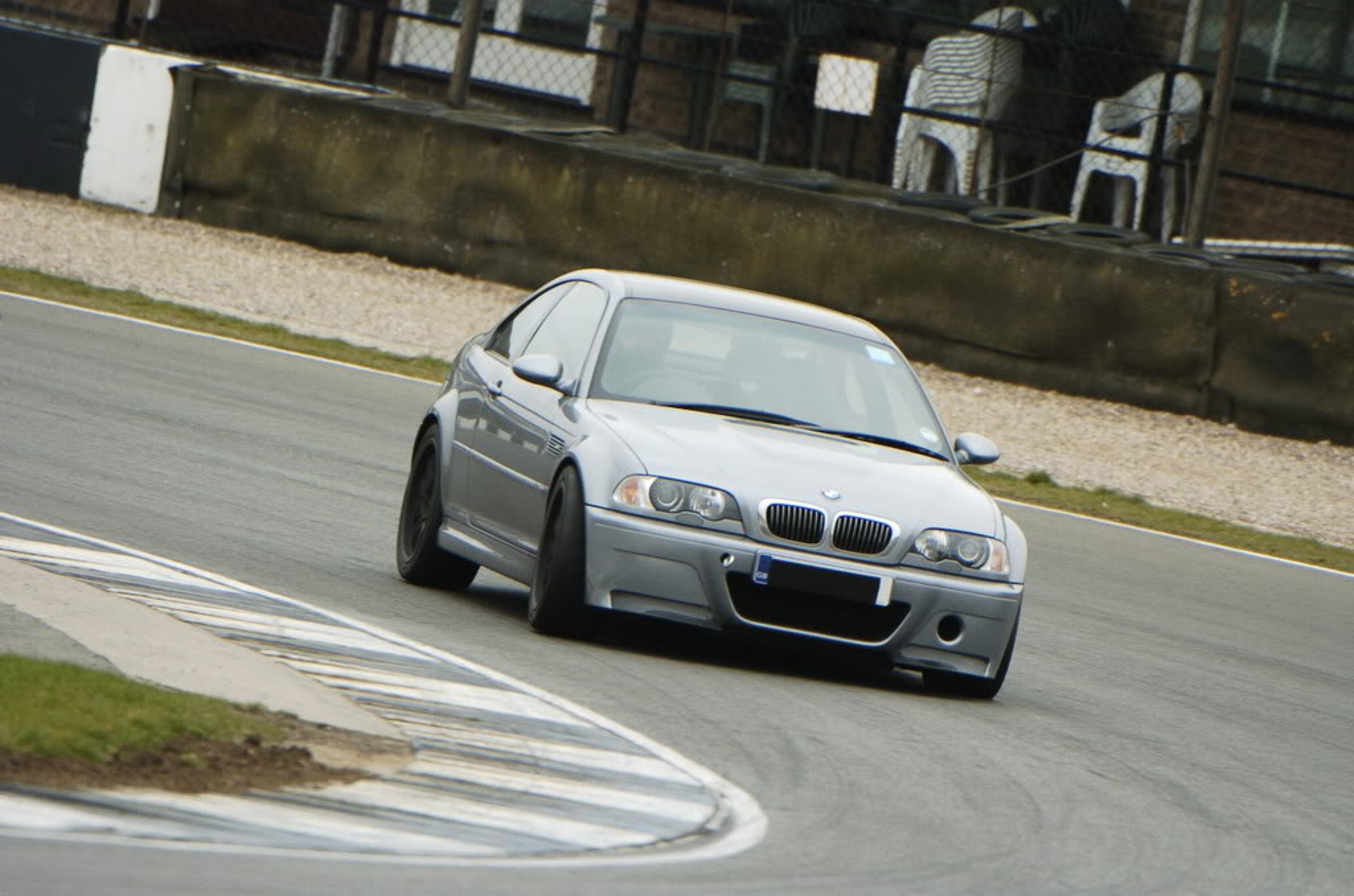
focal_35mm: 600
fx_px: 22518
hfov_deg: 3.4
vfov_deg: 2.3
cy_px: 448
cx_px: 677
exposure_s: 1/320
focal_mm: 400
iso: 320
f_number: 4.5
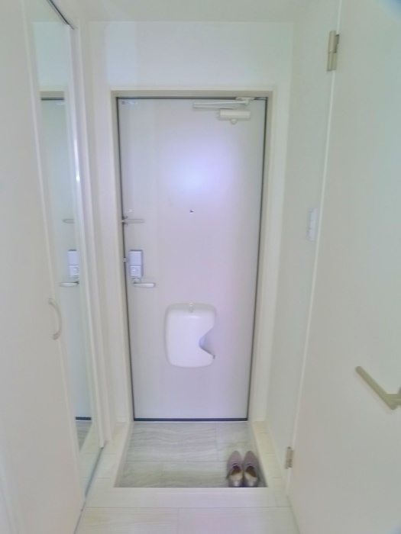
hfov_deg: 56.8
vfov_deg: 71.6
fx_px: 371
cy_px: 267
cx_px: 200
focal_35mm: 24
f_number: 2
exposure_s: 1/15
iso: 400
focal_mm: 5.1
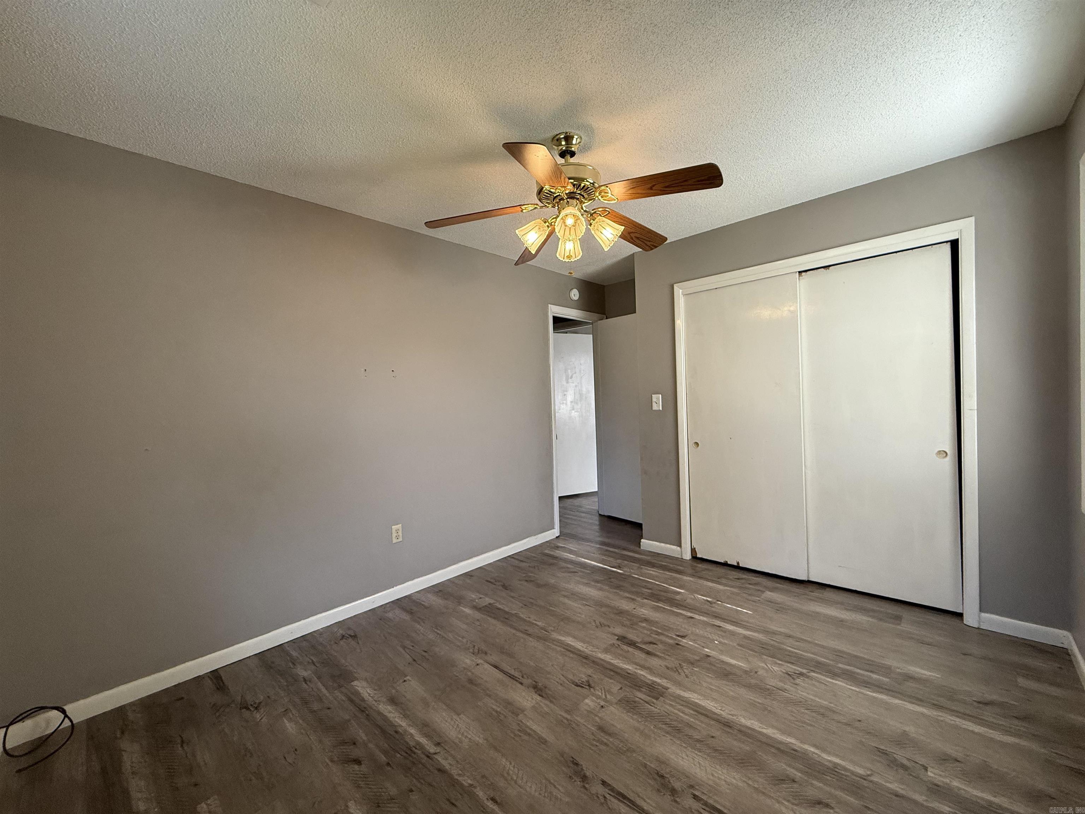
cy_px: 407
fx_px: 439
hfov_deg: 102.1
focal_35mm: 14
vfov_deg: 85.7
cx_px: 542
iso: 250
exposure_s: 1/120
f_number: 2.2
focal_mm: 2.22
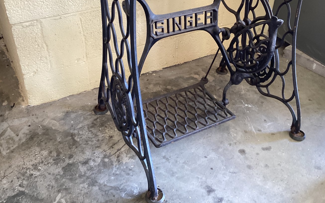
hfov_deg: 51.5
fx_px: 337
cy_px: 66
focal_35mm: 38
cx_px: 176
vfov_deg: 33.3
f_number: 2.4
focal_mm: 3.3
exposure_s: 1/60
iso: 160
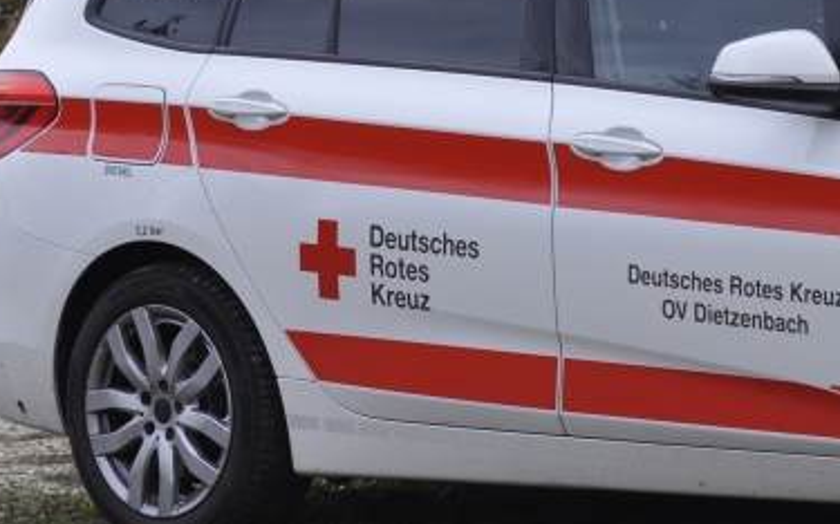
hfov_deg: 8.1
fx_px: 5881
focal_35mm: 257
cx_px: 936
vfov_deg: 5.1
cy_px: 101
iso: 500
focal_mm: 70
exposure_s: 1/400
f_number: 5
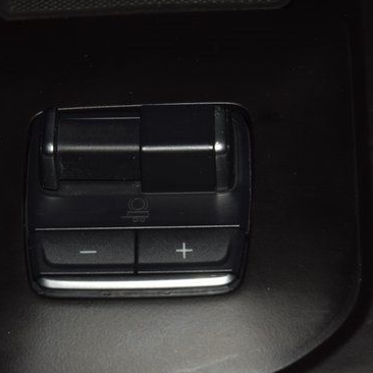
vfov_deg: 11.2
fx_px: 1902
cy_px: 212
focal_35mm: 156
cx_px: 143
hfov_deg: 11.2
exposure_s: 1/125
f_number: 8
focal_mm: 70
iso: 100
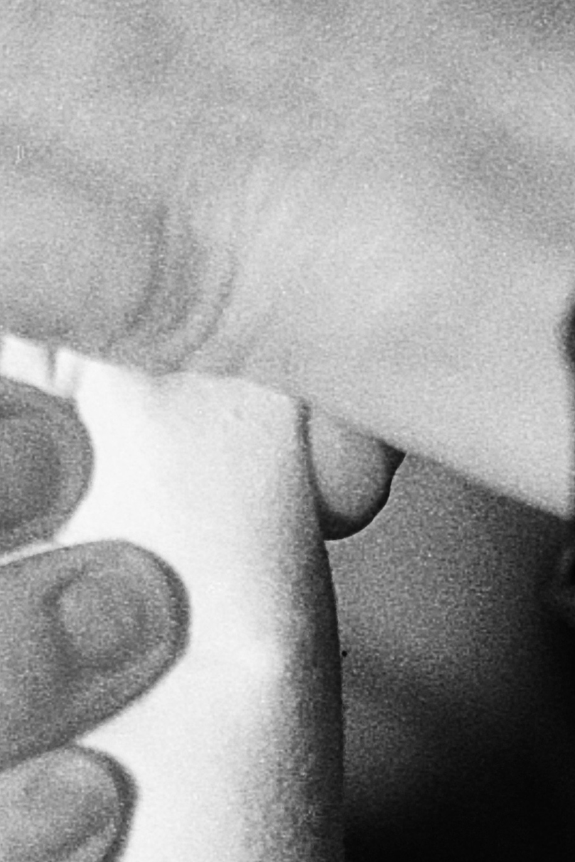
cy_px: 826
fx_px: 6417
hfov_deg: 5.1
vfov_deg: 7.7
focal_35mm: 268
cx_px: 384
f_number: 1.8
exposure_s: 1/500
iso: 1000
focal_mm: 50
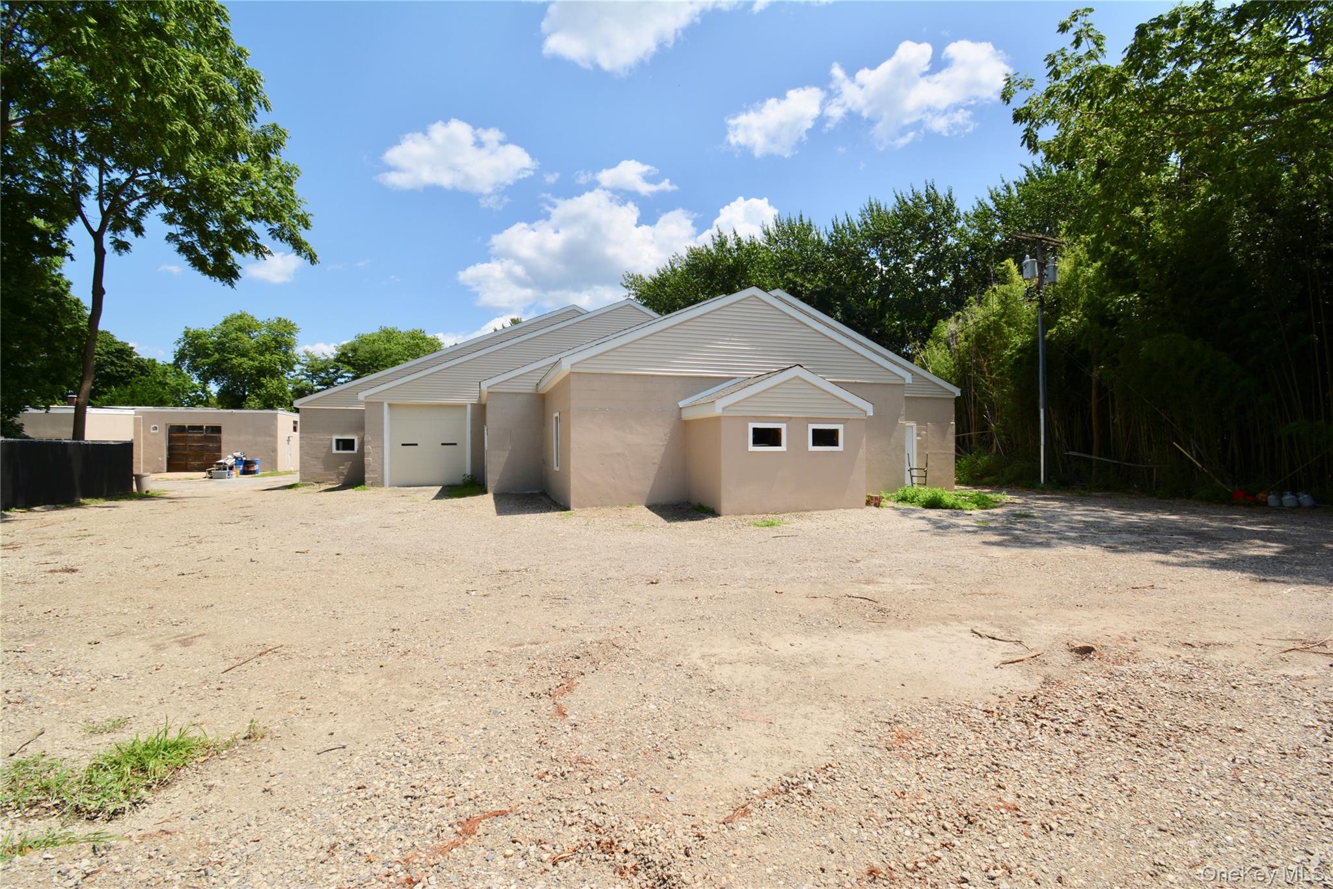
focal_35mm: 15
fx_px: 555
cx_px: 666
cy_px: 444
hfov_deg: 100.4
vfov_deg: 77.3
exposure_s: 1/200
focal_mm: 10
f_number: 11
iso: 100
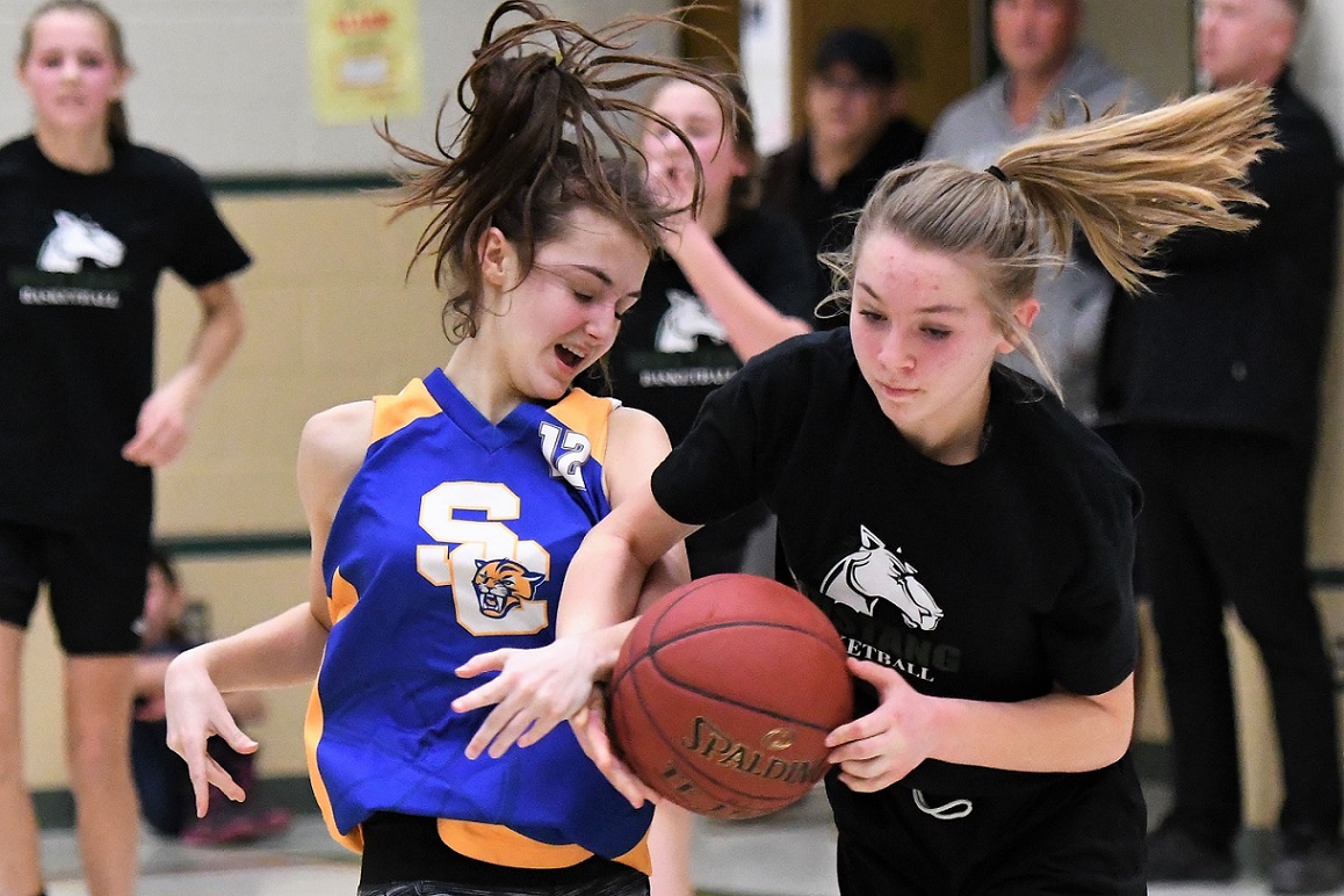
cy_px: 448
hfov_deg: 14.0
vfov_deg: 9.3
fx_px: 5488
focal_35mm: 147
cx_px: 672
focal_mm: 98
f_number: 2.8
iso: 6400
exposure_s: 1/800
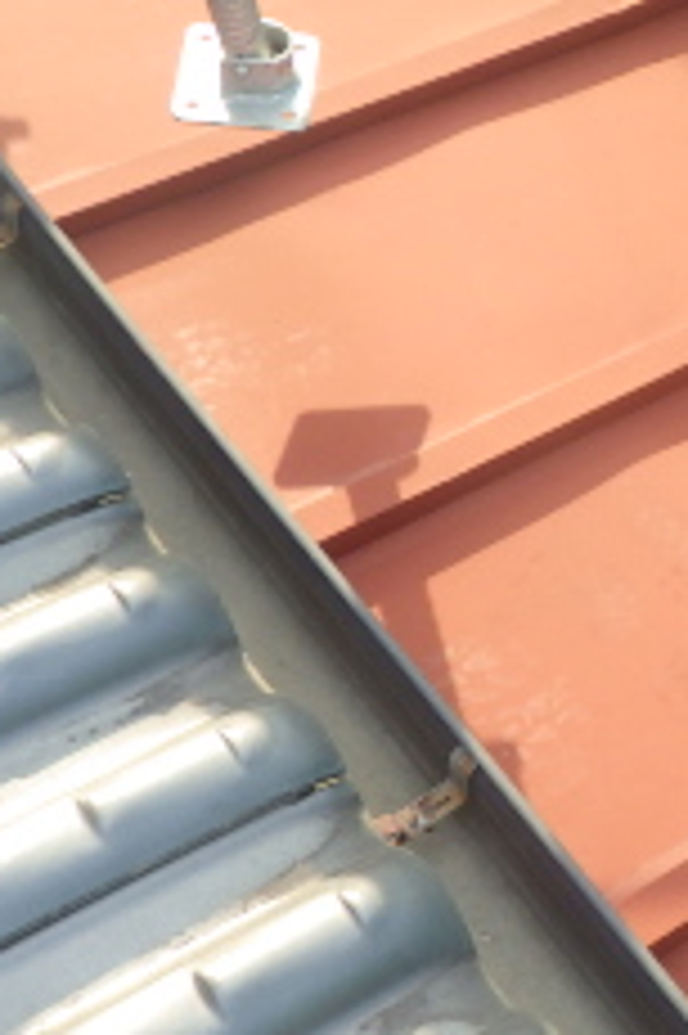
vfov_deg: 24.7
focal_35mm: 81
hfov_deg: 15.8
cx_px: 958
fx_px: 2325
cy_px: 234
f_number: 4.2
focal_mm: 5
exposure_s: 1/160
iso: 125
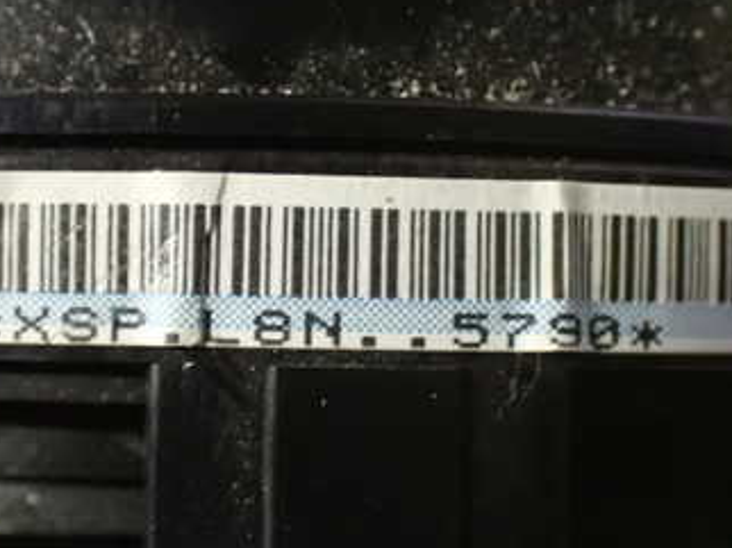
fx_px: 1733
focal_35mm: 82
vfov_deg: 18.0
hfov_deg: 23.8
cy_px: 282
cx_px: 318
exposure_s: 1/30
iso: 1600
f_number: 2.9
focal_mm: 7.84
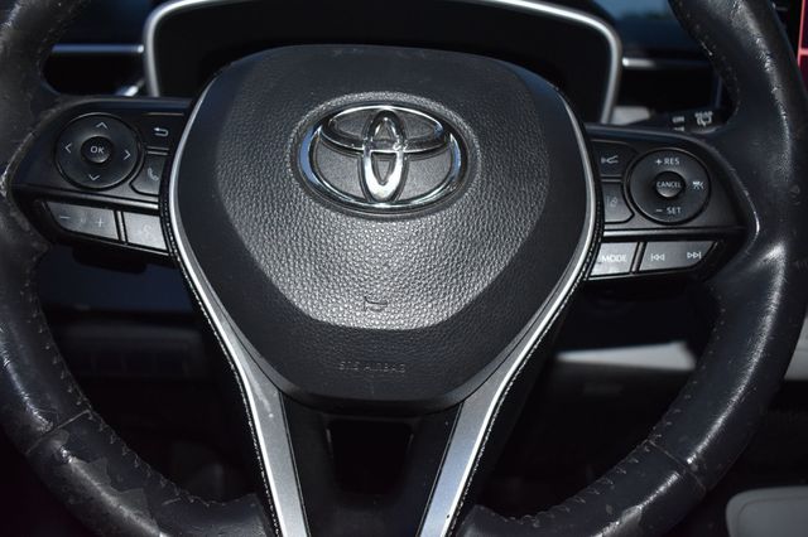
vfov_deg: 39.9
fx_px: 740
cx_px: 404
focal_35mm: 33
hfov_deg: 57.2
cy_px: 268
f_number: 3.8
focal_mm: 22
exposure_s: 1/60
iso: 1100
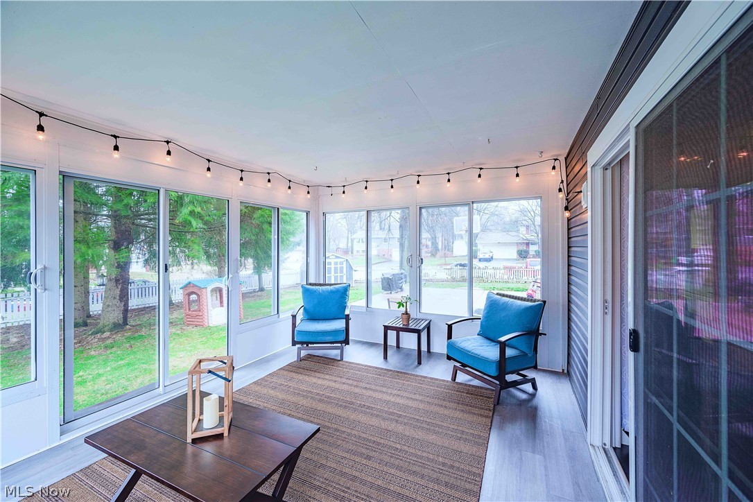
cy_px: 251
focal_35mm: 14
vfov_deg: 81.2
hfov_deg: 104.3
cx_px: 376
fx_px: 293
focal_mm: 14
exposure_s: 1/13
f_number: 6.3
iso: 200
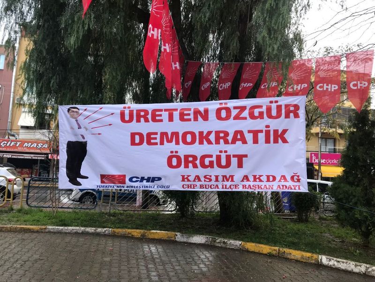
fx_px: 303
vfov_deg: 49.7
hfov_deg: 63.4
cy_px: 141
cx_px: 188
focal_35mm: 28
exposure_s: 1/100
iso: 32
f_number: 1.8
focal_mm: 3.99
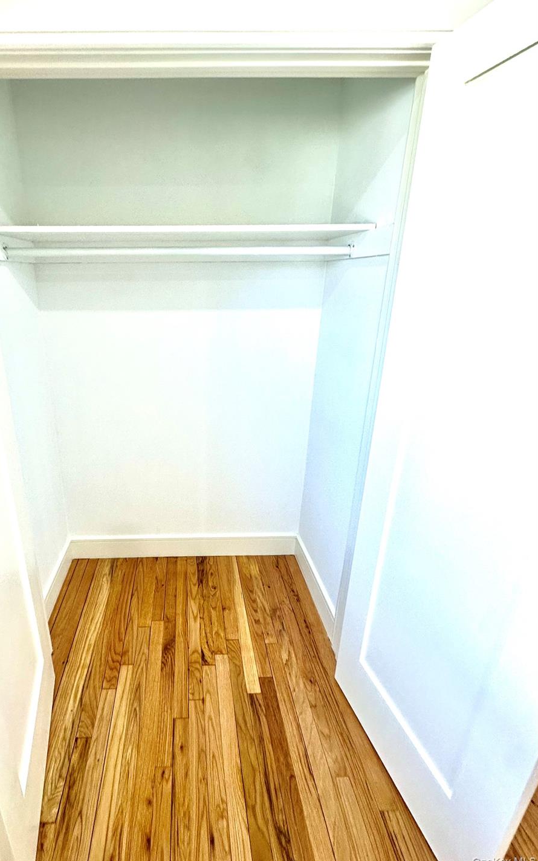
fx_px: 376
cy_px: 405
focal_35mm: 16
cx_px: 193
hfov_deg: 69.8
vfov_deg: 97.7
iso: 100
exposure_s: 1/99
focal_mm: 2.22
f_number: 2.2
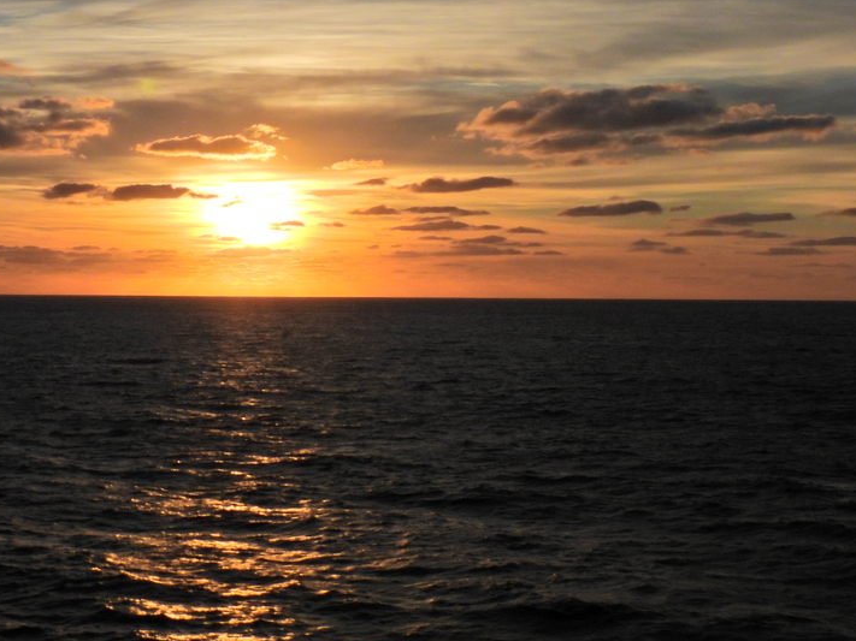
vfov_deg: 23.0
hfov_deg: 30.1
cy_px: 150
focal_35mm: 63
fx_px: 1558
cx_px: 199
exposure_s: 1/1600
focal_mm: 6.2
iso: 100
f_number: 5
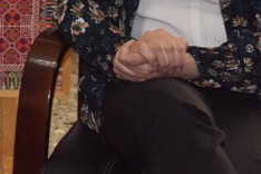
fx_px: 1269
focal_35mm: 175
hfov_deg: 11.0
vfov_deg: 7.6
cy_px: -144
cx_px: -197
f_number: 10
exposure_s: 1/250
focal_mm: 40
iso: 10000
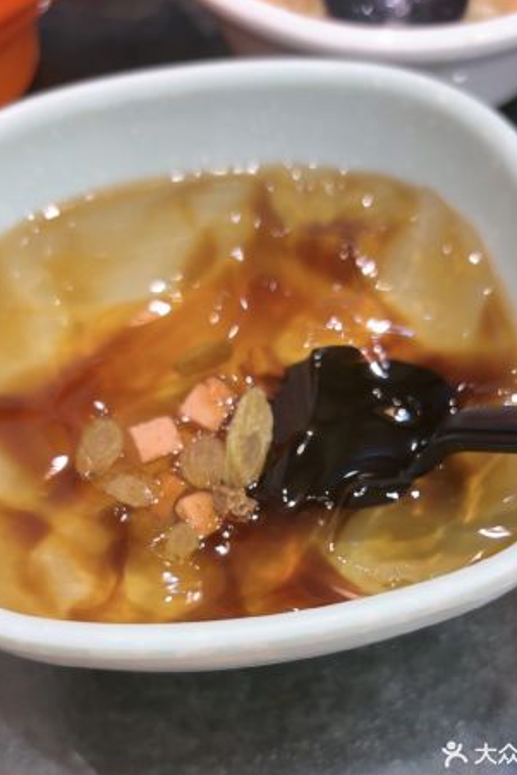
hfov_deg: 46.3
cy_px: 391
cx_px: 294
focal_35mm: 28
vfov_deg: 65.5
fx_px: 603
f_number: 1.6
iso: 200
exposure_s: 1/50
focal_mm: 5.96
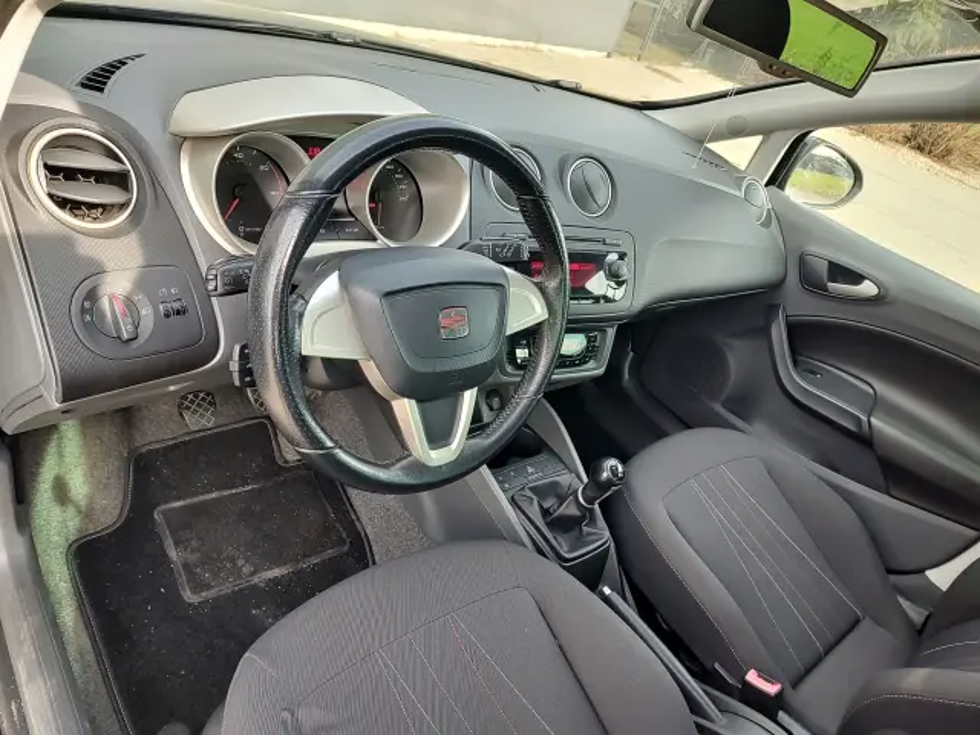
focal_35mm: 23
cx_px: 490
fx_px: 651
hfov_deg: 73.9
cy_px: 368
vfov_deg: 58.9
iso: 100
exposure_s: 1/193
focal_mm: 5.56
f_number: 1.8
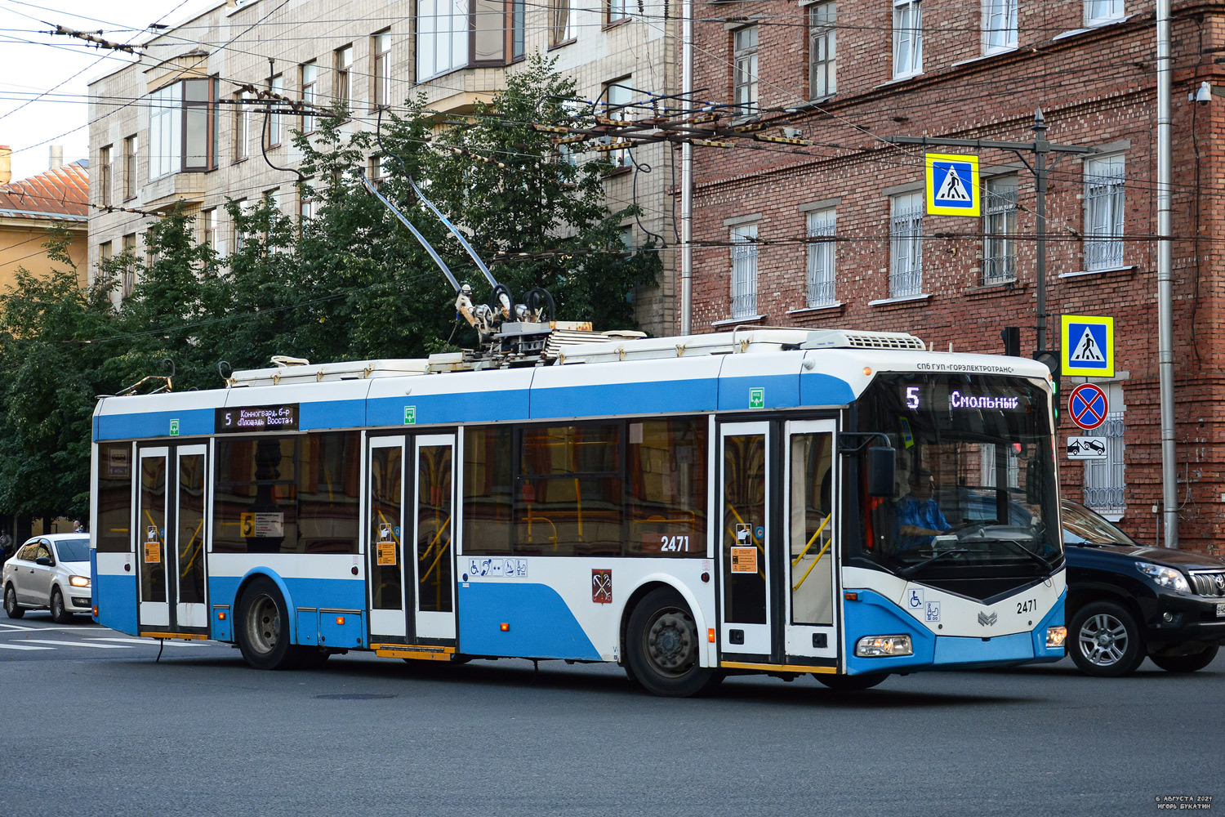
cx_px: 612
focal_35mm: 75
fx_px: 2552
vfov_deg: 18.2
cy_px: 408
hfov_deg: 27.0
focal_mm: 50
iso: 800
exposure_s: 1/400
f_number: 5.6
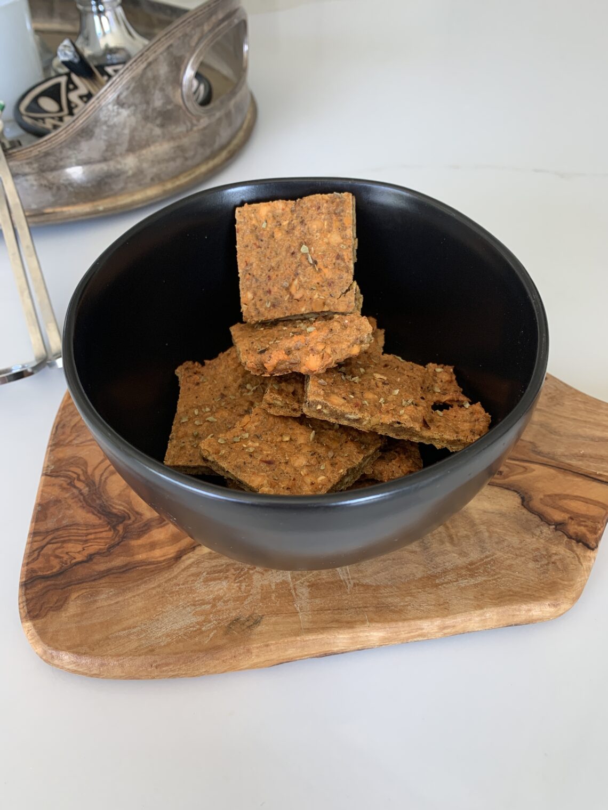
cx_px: 304
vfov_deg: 67.3
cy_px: 405
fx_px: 609
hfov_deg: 53.1
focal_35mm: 26
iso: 80
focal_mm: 4.25
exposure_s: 1/60
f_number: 1.8
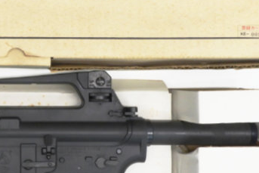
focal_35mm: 80
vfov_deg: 17.1
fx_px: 576
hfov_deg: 24.4
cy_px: 76
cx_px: 11
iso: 200
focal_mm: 5.9
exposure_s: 1/40
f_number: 5.1
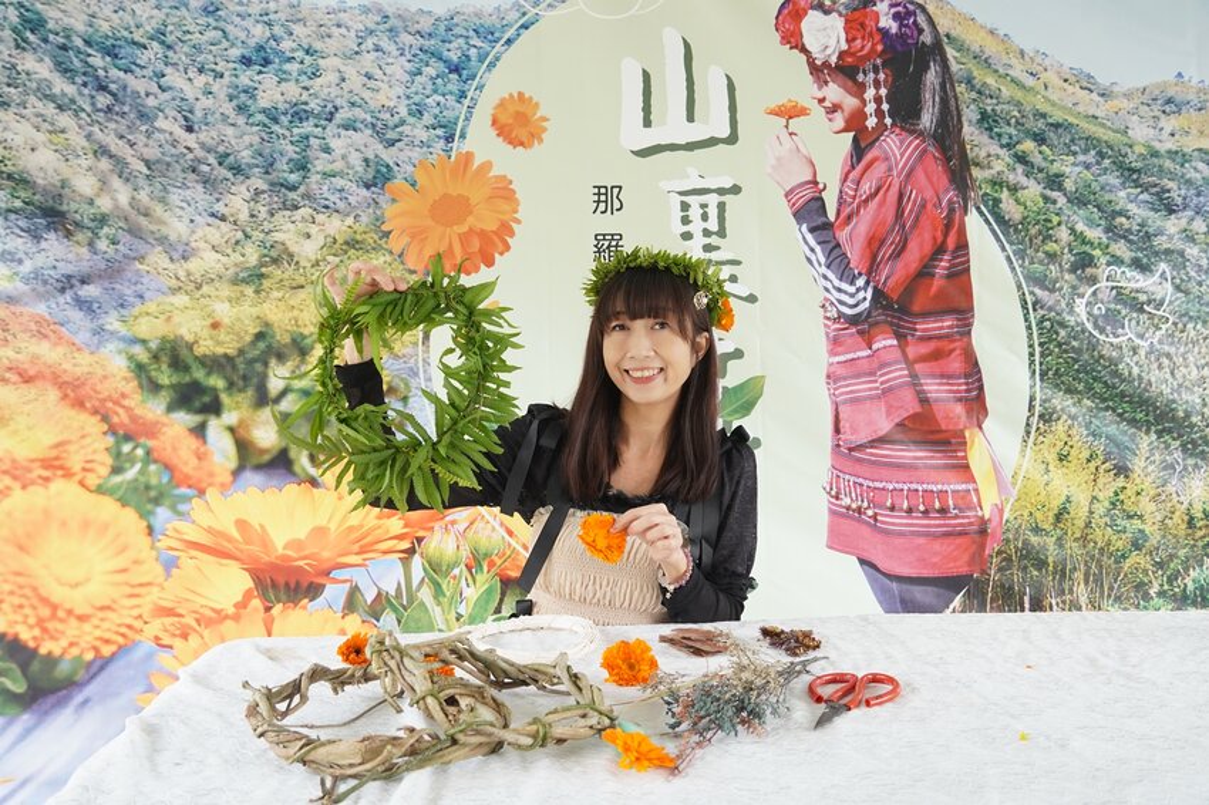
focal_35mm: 33
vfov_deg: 39.9
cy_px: 402
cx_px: 604
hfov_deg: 57.2
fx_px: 1108
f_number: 4.5
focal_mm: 22
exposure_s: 1/125
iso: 640
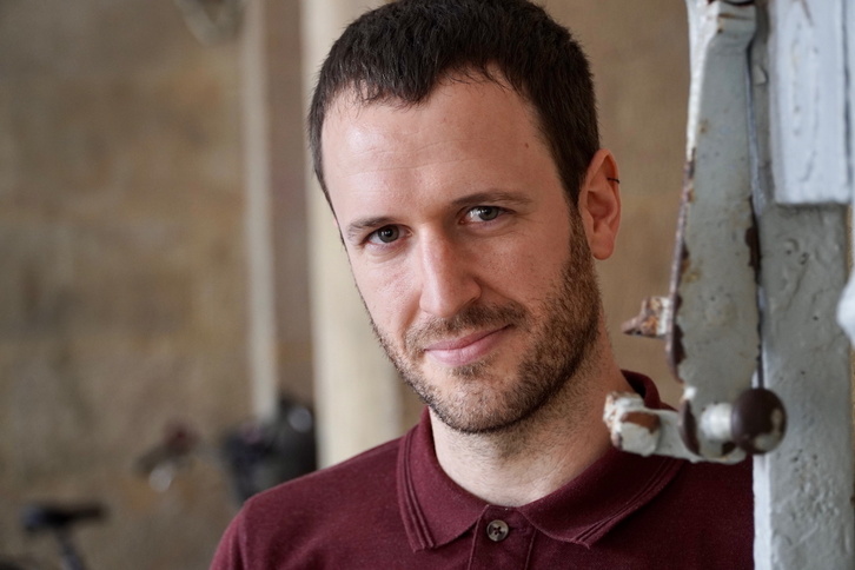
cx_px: 428
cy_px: 285
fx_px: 2422
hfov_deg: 20.0
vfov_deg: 13.4
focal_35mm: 102
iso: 800
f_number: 4
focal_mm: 68
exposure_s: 1/80
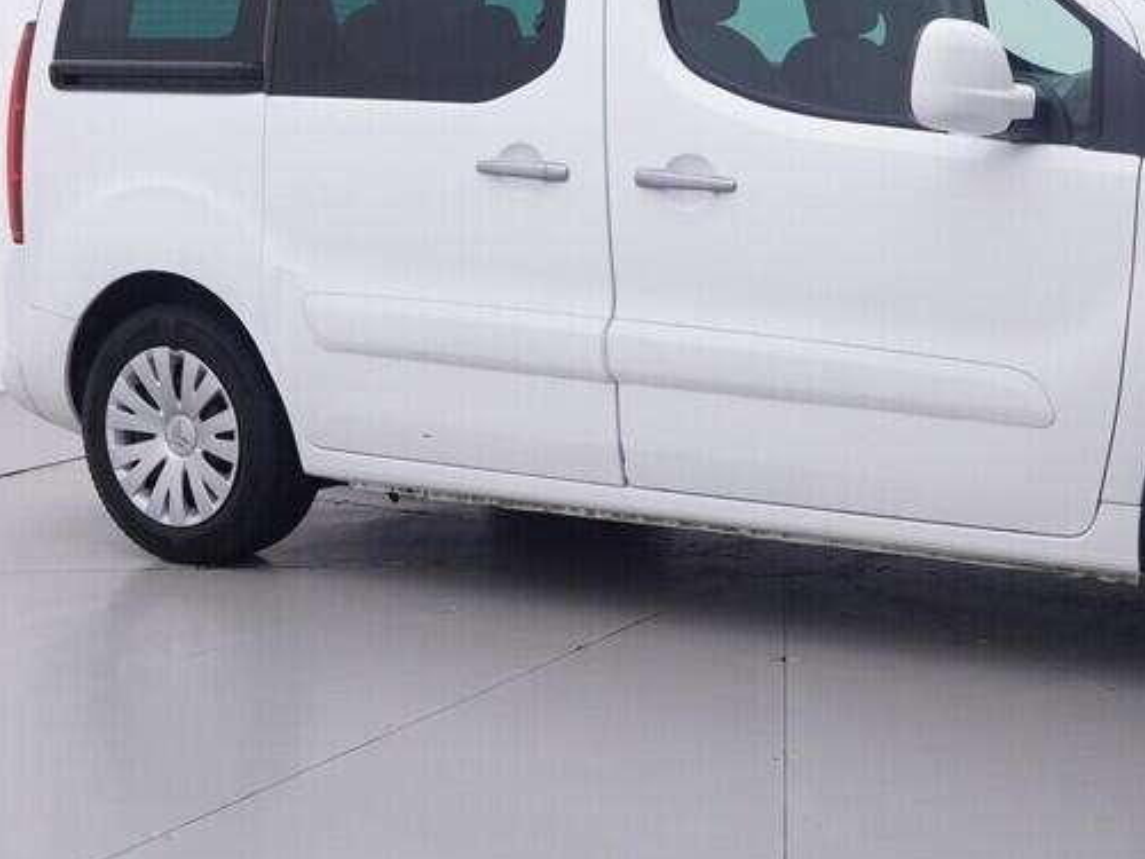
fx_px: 2064
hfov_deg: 30.7
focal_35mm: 62
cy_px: 284
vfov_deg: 23.4
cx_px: 785
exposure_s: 1/80
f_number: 5
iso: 200
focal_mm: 15
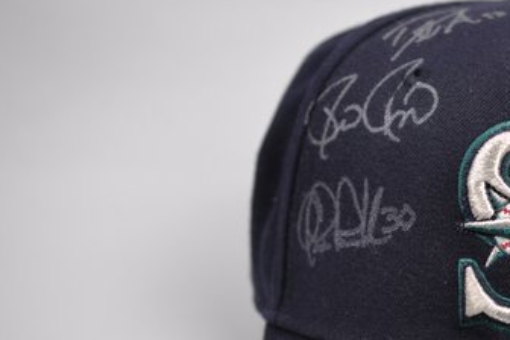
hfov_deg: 15.8
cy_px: 289
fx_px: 1799
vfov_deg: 10.7
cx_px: 522
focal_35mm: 127
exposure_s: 1/50
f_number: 3.5
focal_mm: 40
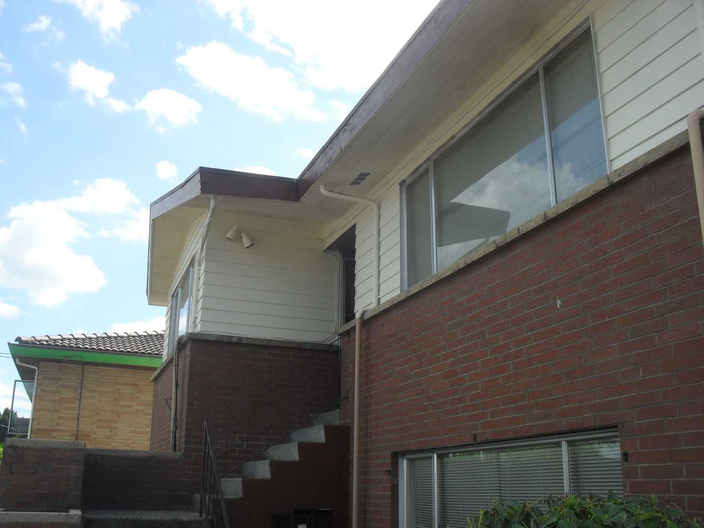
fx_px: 712
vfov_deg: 40.7
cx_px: 352
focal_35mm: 35
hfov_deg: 52.6
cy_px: 264
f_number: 8.4
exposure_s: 1/125
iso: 100
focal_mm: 6.3
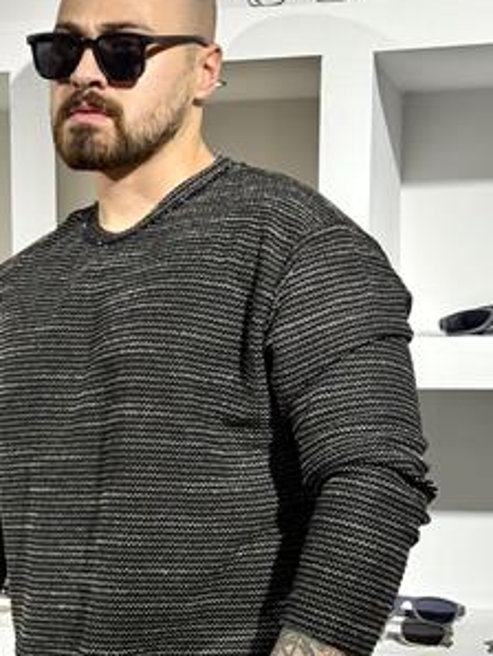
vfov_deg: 25.9
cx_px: 174
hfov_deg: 19.6
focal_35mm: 75
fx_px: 1422
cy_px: 409
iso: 50
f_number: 1.78
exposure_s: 1/121
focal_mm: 6.76
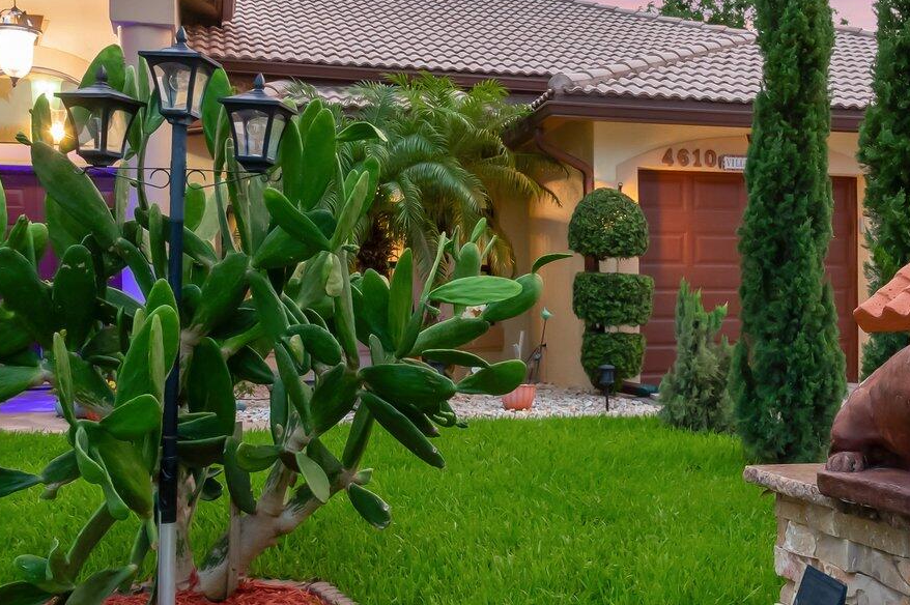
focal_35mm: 49
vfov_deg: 27.5
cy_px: 316
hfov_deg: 39.6
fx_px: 1238
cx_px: 648
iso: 640
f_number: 8
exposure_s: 1/5
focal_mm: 14
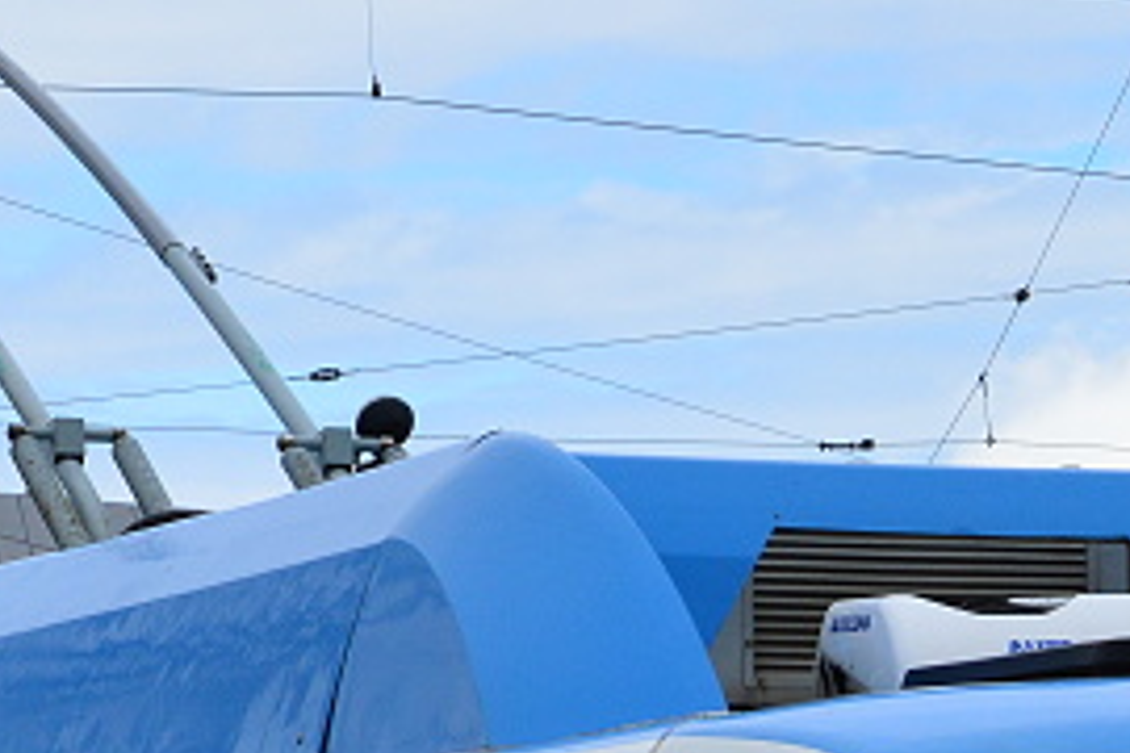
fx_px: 8380
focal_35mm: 267
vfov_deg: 5.1
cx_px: 866
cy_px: 1301
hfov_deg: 7.7
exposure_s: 1/800
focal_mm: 40
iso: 400
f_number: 9
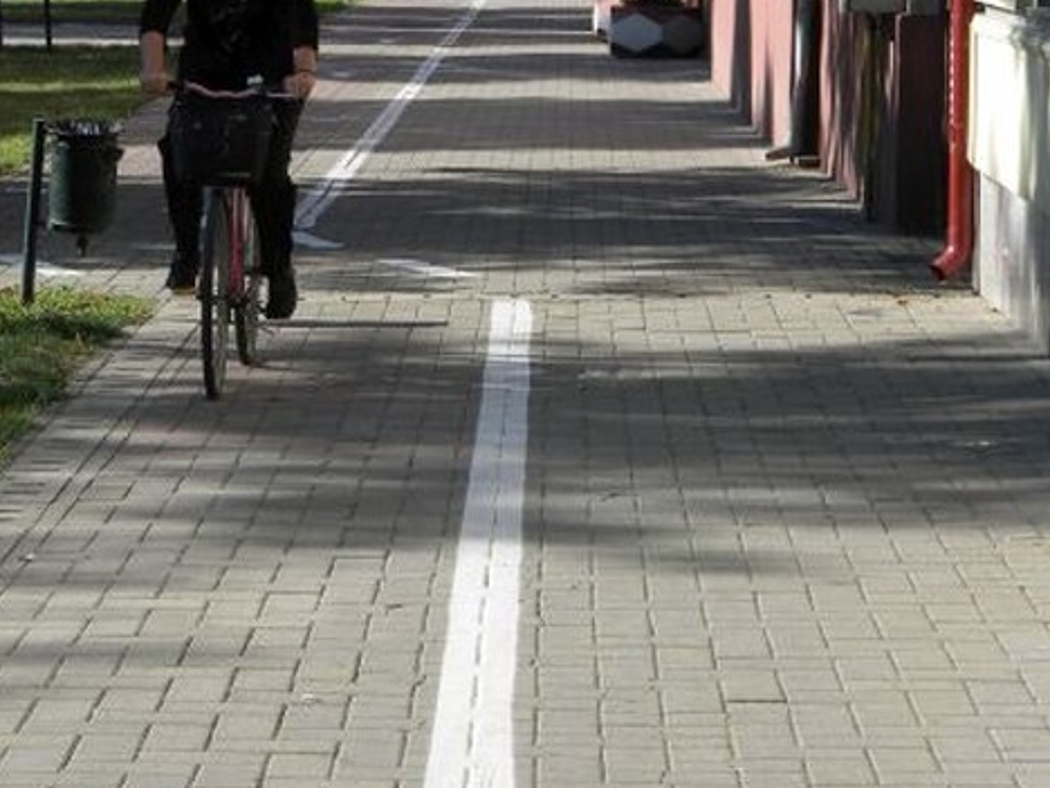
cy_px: 264
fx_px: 4034
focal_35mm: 133
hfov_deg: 14.8
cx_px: 245
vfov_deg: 11.1
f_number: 4.5
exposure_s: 1/498
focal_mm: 15.1
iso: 96
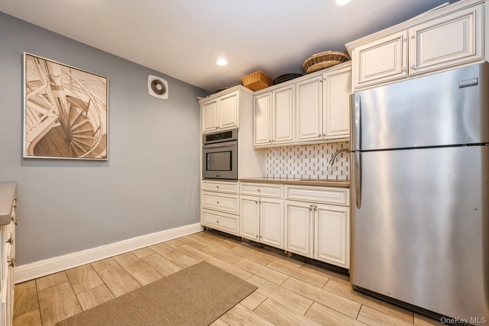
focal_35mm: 14
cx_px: 244
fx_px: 190
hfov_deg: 104.3
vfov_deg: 81.2
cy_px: 163
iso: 400
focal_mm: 14
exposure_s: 1/8
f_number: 11
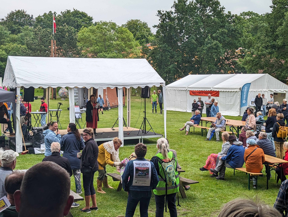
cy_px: 108
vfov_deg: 29.7
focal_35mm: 49
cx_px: 144
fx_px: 408
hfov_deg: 38.9
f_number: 1.68
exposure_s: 1/384
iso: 22
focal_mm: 6.9
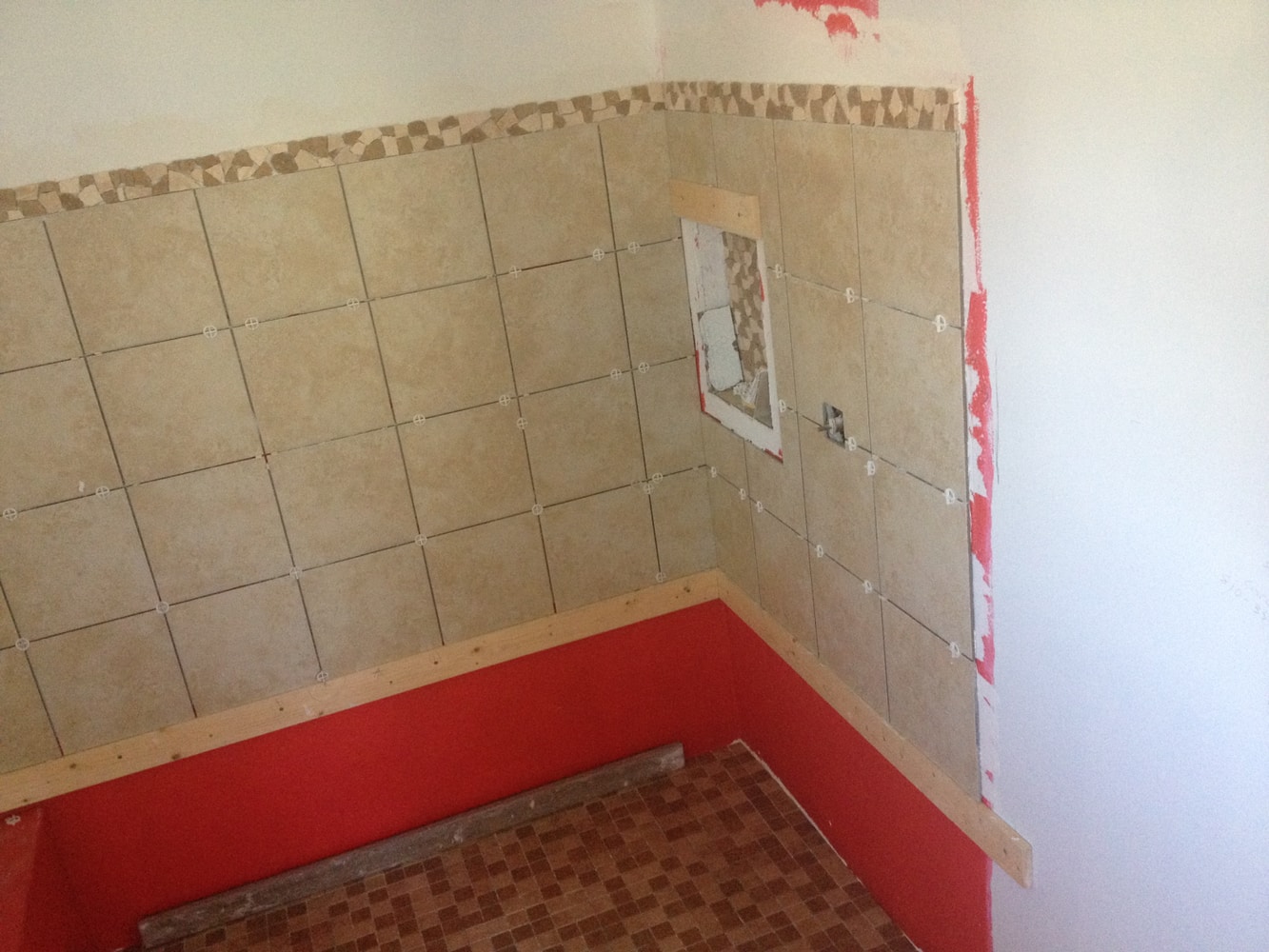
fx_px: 1283
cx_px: 634
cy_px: 476
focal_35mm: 35
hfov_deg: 52.6
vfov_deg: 40.7
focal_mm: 4.28
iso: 250
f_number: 2.4
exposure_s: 1/20
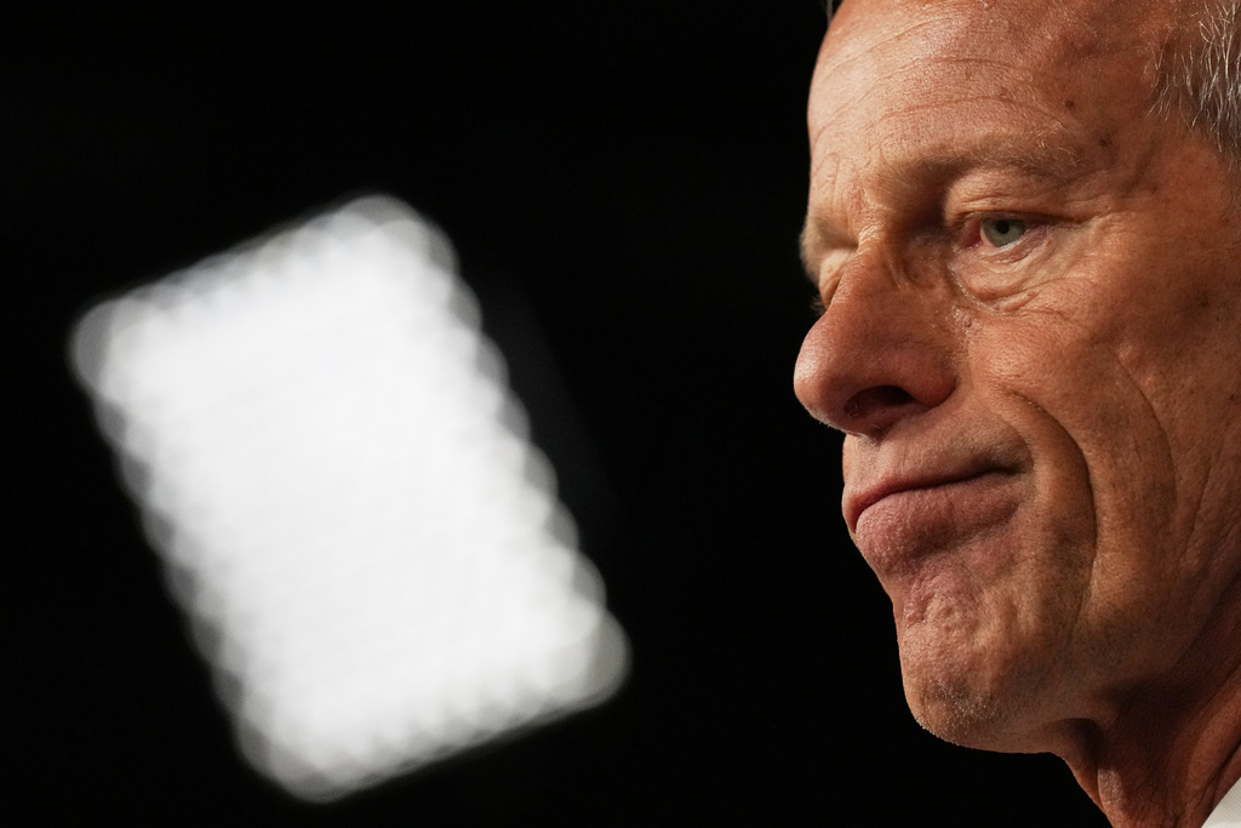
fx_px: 10342
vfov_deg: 4.6
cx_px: 620
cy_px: 414
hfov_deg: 6.9
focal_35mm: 300
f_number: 4.5
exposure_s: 1/640
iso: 5000
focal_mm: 200
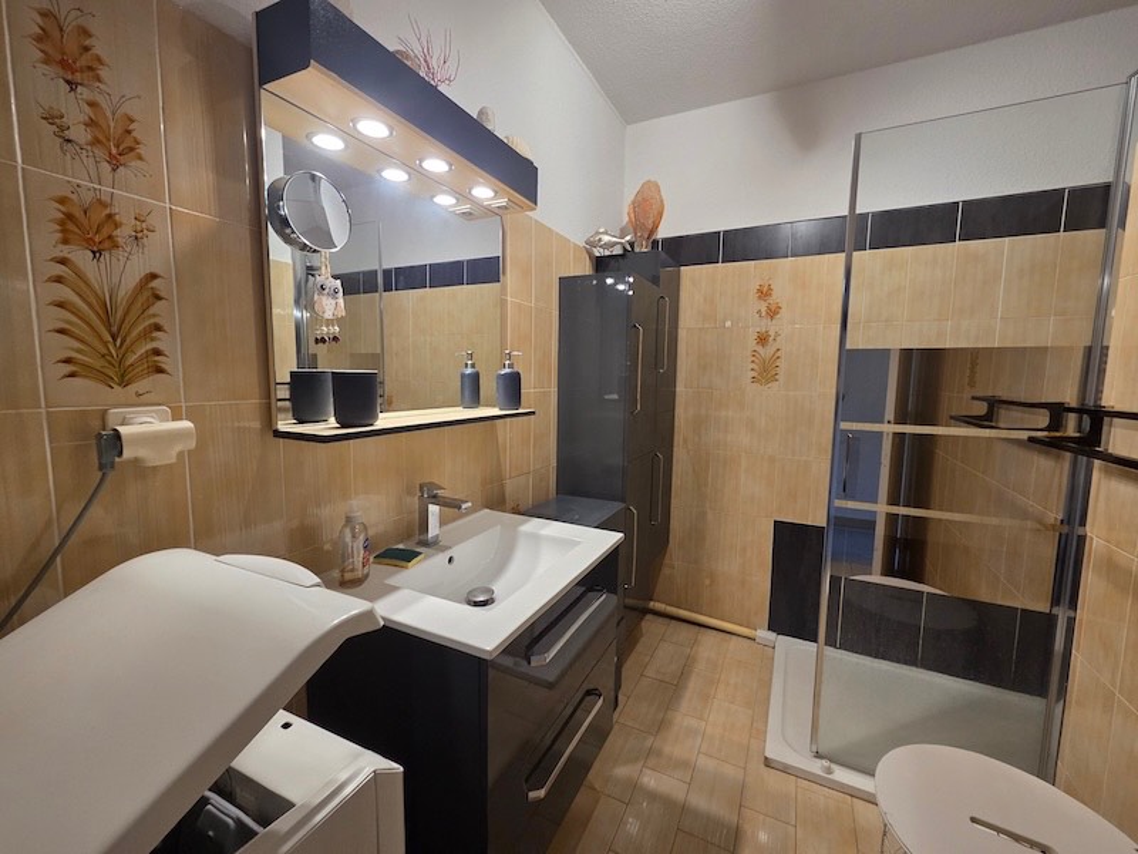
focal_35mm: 13
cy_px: 427
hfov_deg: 106.2
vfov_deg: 89.9
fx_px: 427
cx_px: 569
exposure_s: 1/50
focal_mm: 2.2
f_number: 2.2
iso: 160
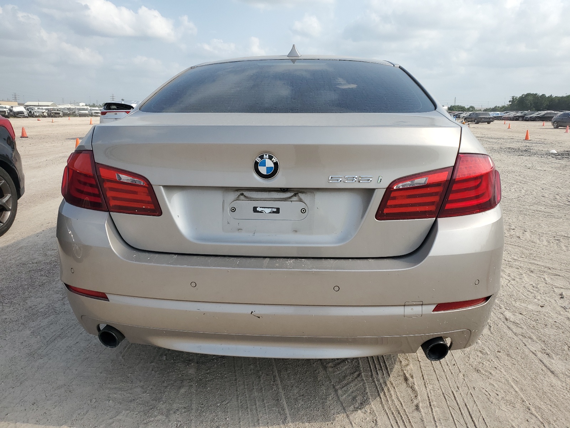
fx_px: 428
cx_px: 285
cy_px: 214
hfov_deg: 67.3
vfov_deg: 53.1
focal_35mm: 26
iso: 50
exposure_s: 1/2500
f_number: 1.5
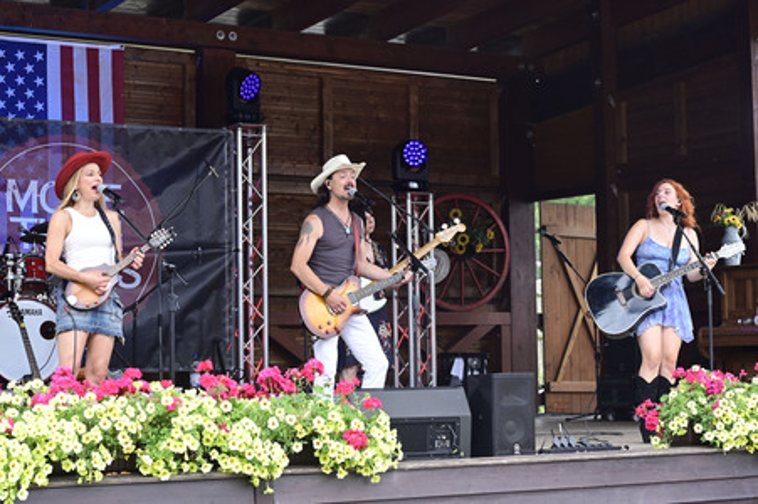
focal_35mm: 75
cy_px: 252
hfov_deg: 27.0
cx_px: 379
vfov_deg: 18.2
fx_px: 1578
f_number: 6.3
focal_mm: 75
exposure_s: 1/60
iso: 320
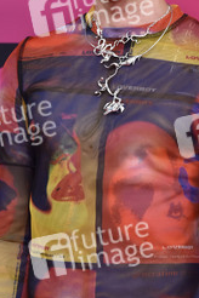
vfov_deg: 6.3
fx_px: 2695
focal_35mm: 325
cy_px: 69
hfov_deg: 4.2
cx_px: 126
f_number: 5.6
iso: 2000
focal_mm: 200
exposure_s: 1/250
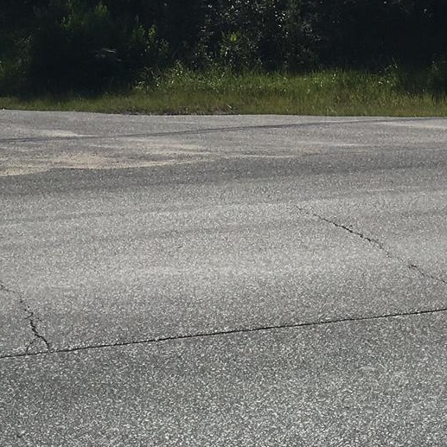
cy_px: -168
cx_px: 240
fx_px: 1461
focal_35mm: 100
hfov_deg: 17.4
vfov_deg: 16.3
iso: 25
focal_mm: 4.15
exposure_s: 1/4525
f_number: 2.2
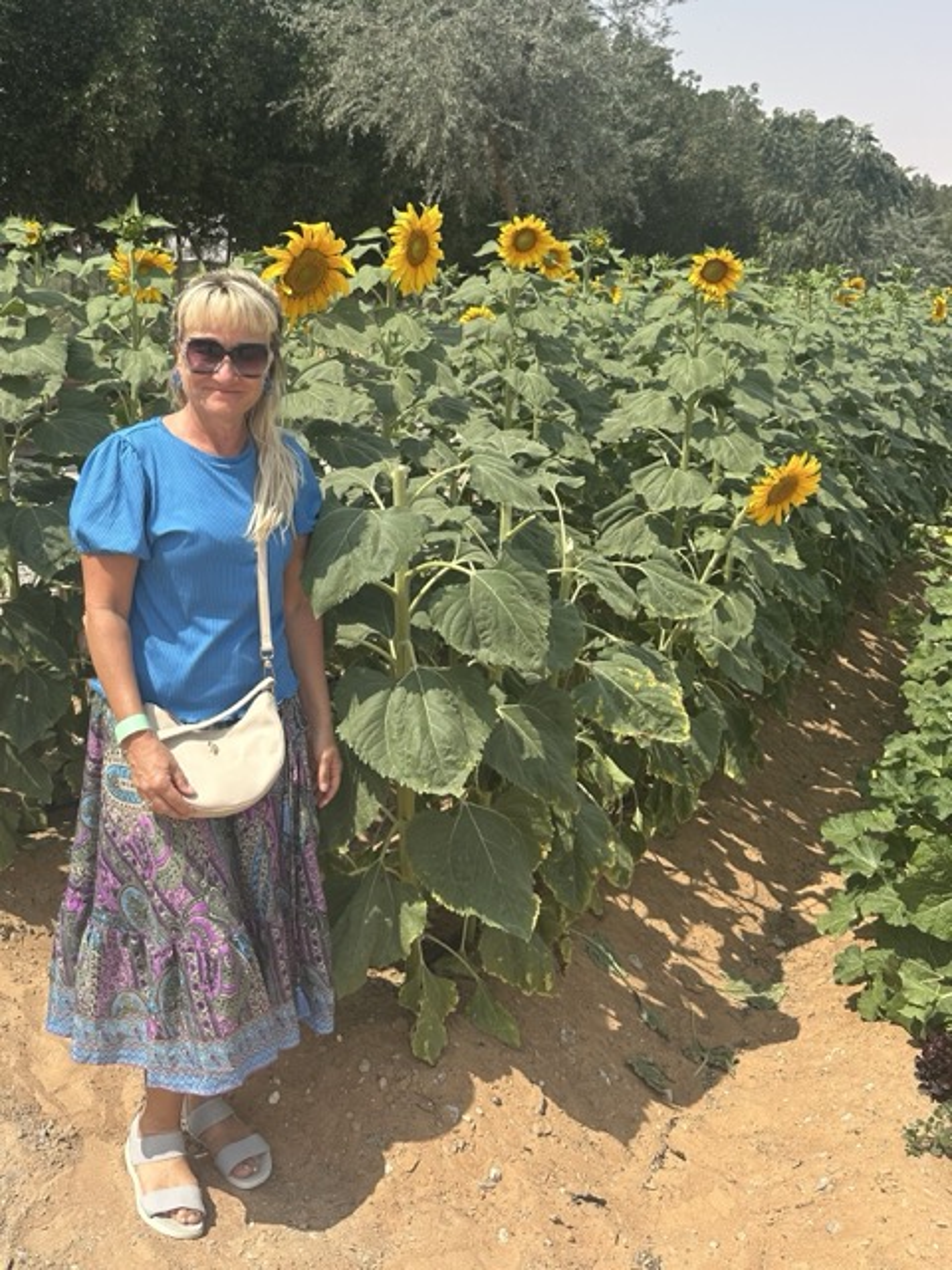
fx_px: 880
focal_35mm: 24
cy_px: 635
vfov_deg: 71.6
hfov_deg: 56.8
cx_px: 476
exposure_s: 1/3861
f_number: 1.78
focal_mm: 6.86
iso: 80
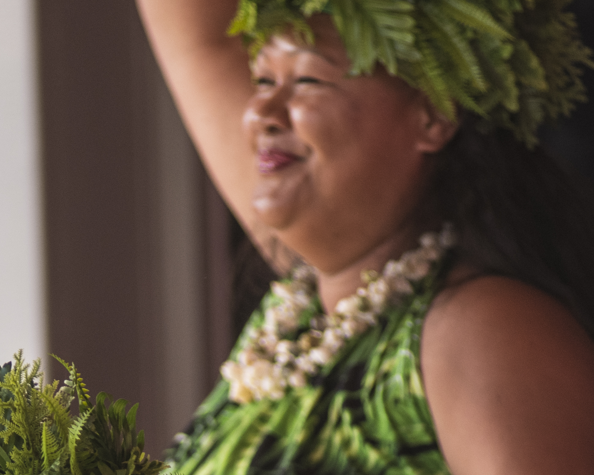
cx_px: -74
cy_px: 782
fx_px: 11833
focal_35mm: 673
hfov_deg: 2.9
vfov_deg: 2.3
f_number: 2.8
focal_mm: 170
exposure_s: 1/640
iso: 400
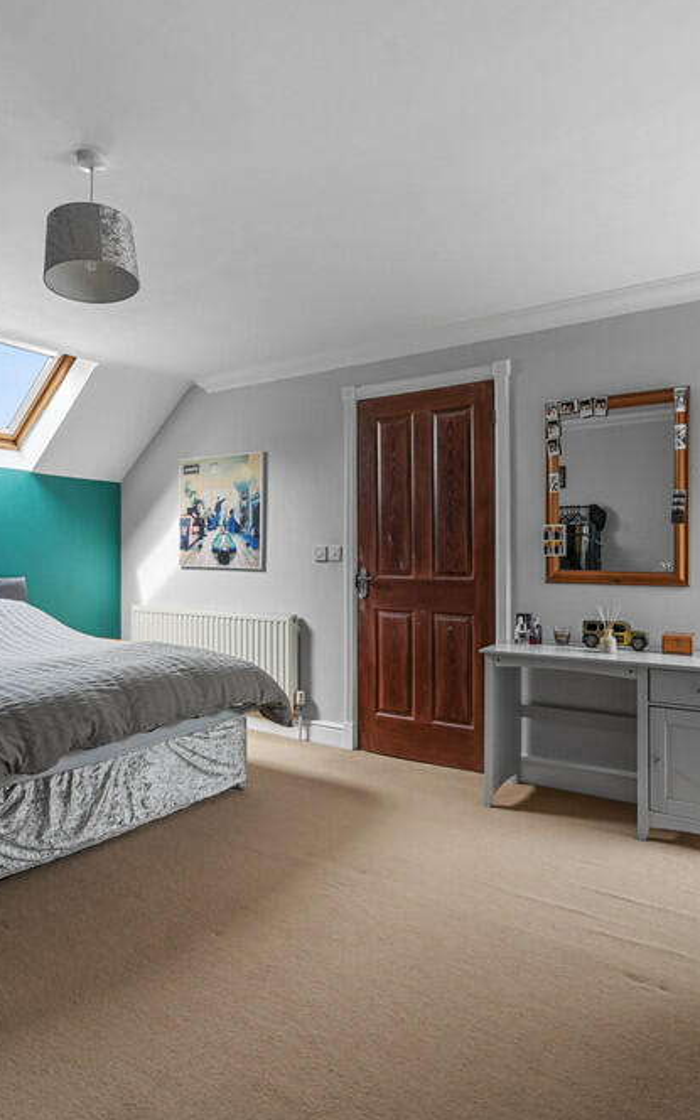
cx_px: 312
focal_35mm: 22
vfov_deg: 79.6
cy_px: 552
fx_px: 672
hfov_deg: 54.9
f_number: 8
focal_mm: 14
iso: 400
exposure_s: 1/5
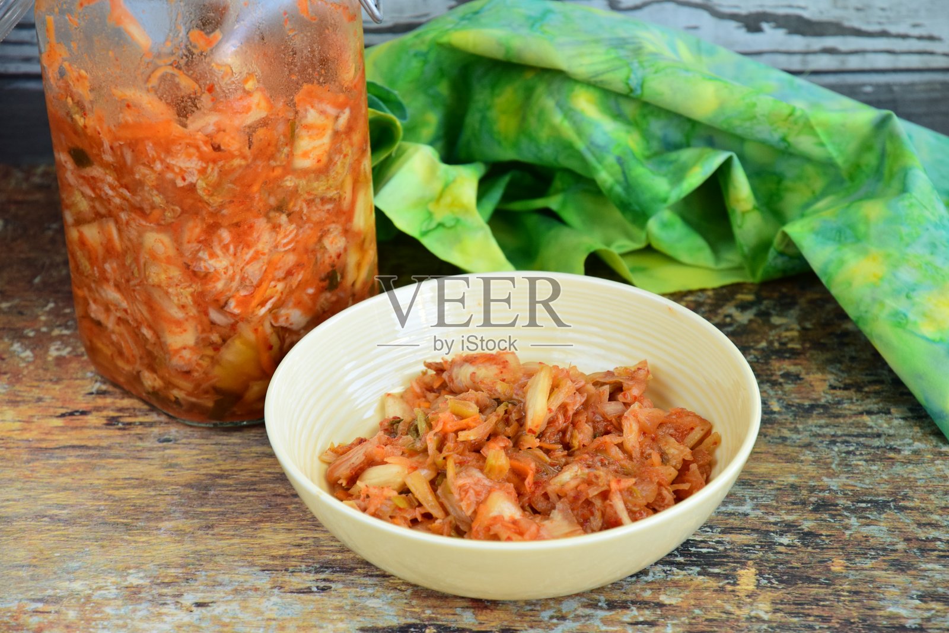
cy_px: 316
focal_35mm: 99
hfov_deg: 20.6
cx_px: 474
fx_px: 2610
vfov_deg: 13.8
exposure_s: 1/100
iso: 640
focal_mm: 66
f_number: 5.6
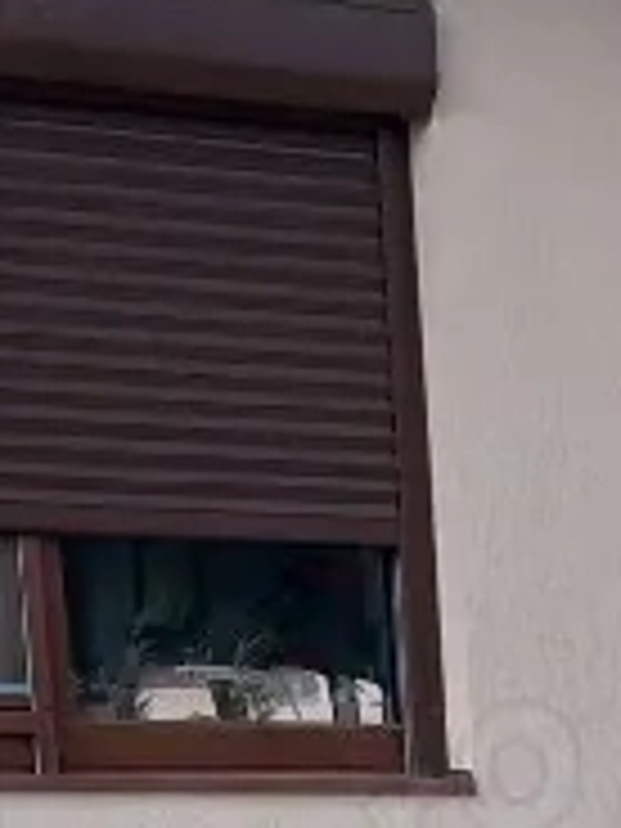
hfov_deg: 7.1
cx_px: 1562
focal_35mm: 196
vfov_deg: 8.6
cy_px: 2405
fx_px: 4688
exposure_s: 1/286
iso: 20
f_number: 1.8
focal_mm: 4
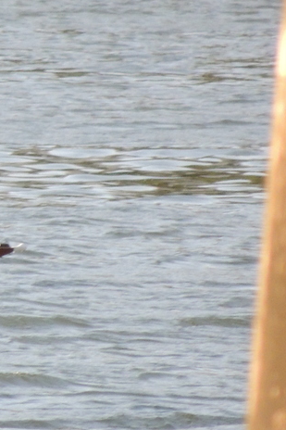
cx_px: -224
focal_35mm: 2870
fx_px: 34224
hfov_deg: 0.5
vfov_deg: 0.7
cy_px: 237
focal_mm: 180
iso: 640
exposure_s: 1/500
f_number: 5.9
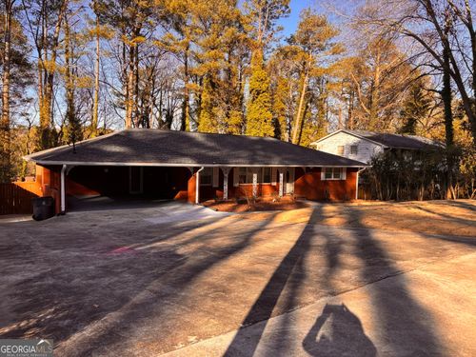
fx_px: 358
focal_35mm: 26
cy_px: 178
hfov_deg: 67.3
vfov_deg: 53.1
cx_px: 238
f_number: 1.6
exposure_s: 1/831
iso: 50
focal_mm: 5.96
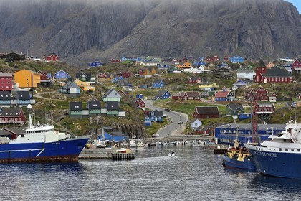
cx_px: 150
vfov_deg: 8.6
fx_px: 1338
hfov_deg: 12.8
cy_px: 100
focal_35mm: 160
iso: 200
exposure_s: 1/320
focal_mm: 160
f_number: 5.6
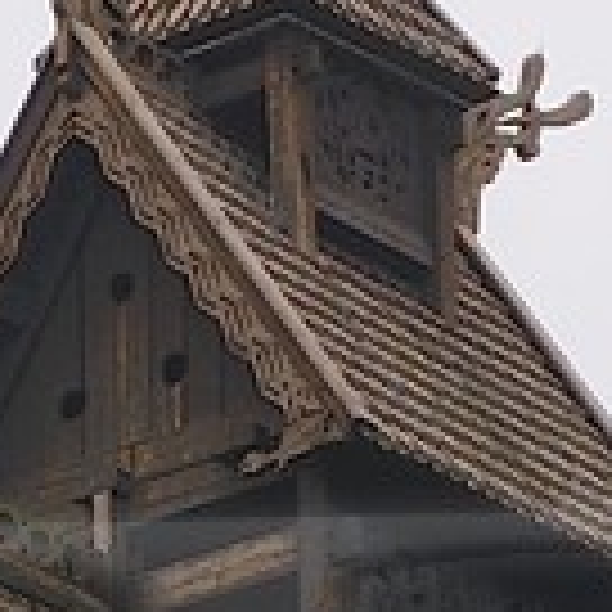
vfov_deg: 3.6
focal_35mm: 479
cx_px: 45
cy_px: 1260
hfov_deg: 3.7
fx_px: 9581
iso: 400
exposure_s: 1/80
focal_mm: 48
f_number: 10
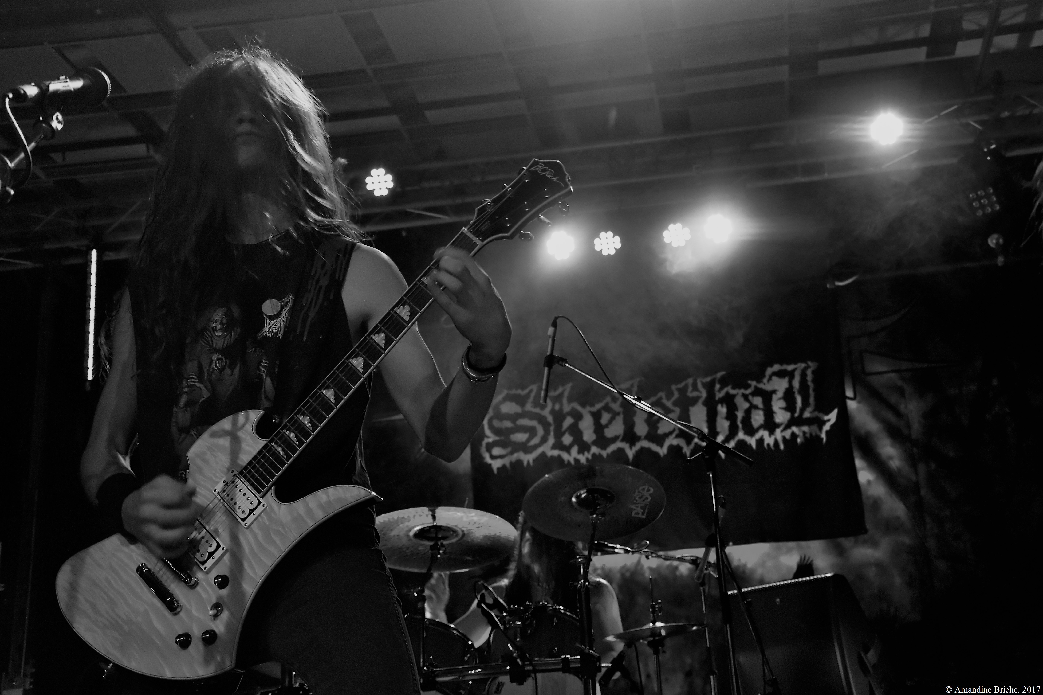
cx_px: 522
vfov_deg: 28.1
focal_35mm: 48
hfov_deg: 41.1
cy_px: 348
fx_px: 1391
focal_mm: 32
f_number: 4.2
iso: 2500
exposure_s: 1/60
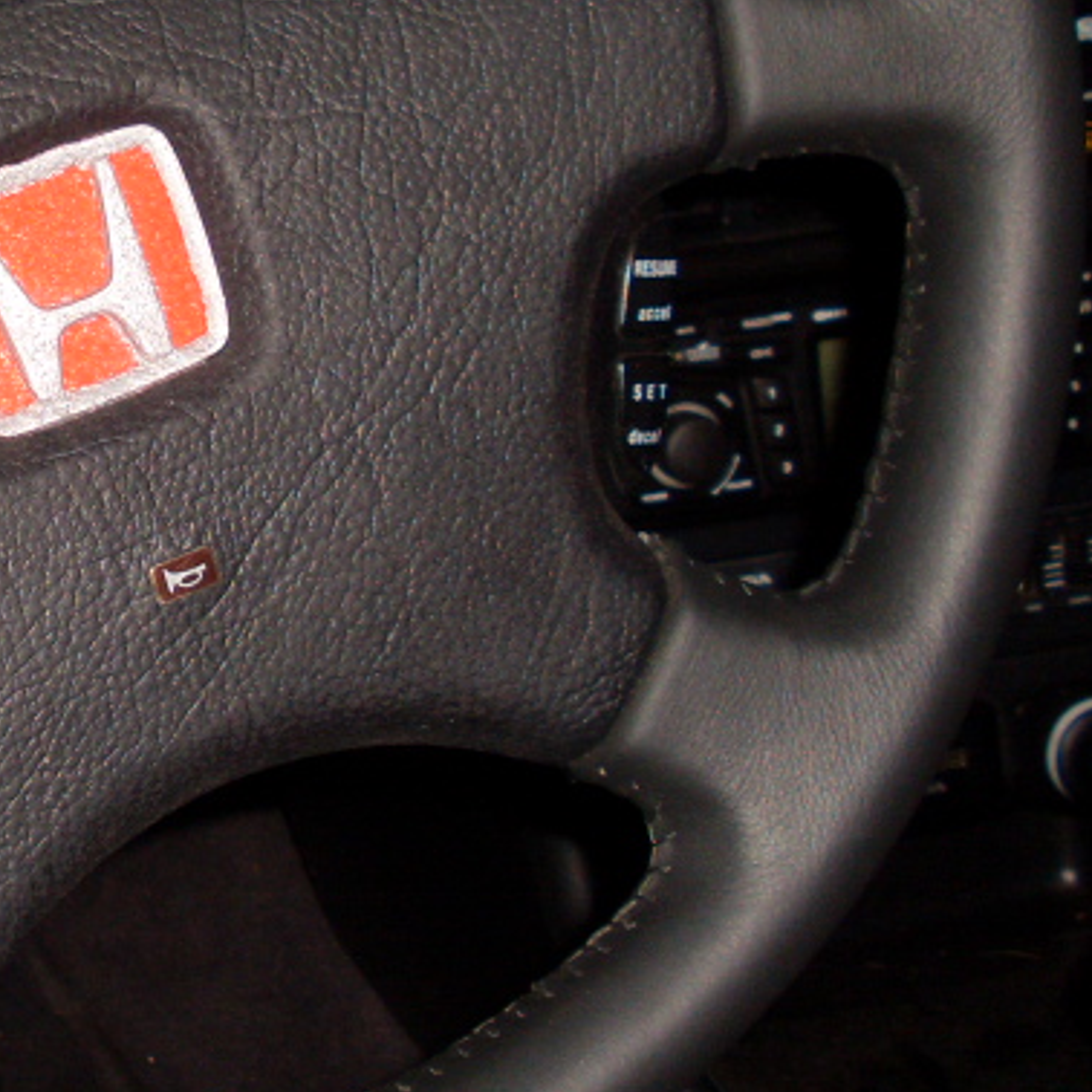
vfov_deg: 19.0
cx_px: -29
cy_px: 318
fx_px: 3248
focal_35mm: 91
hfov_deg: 18.5
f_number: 7.7
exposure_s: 1/45
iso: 100
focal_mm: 6.3
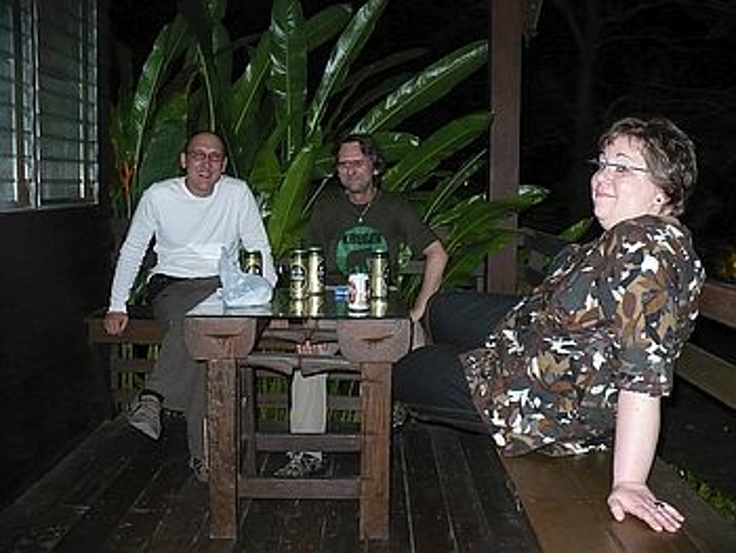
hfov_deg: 50.1
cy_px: 276
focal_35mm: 37
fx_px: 787
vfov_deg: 38.7
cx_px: 368
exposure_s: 1/30
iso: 400
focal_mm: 6.1
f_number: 2.8
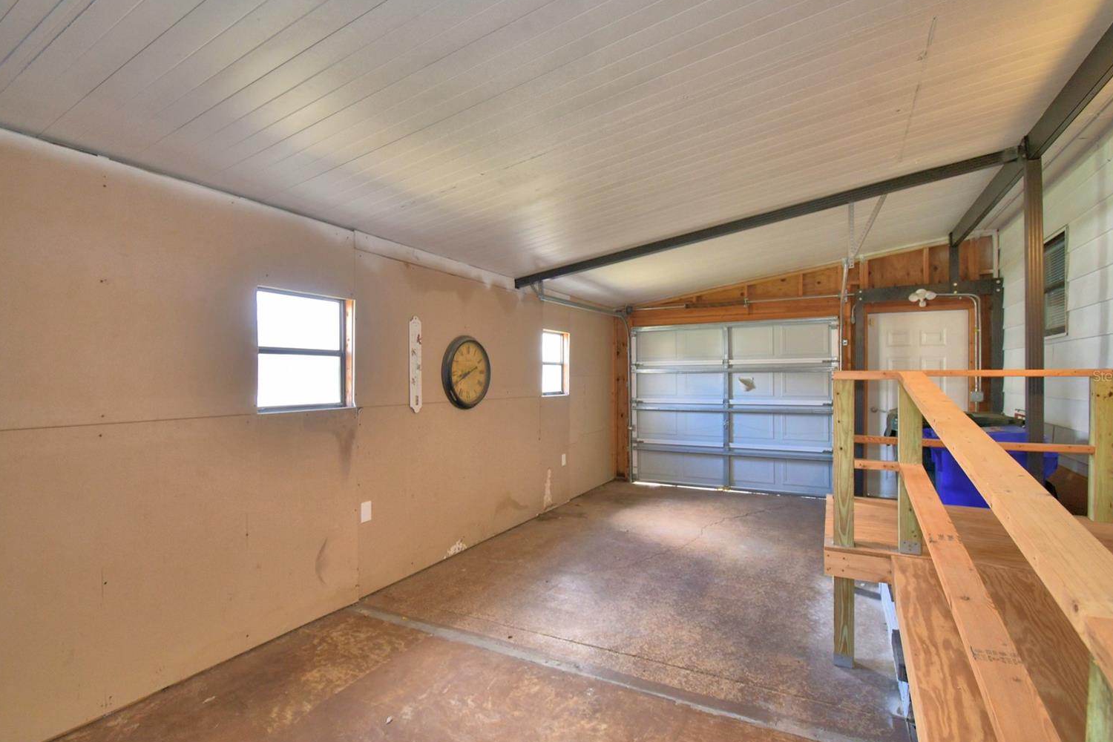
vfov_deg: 73.7
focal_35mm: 16
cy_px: 375
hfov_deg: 96.7
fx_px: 495
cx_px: 565
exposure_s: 1/30
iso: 220
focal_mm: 10
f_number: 4.5
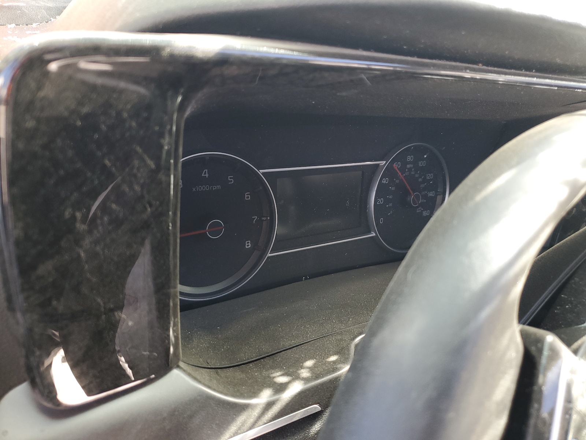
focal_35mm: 26
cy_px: 220
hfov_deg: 67.3
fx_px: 440
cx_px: 293
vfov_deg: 53.1
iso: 61
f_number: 1.5
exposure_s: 1/120
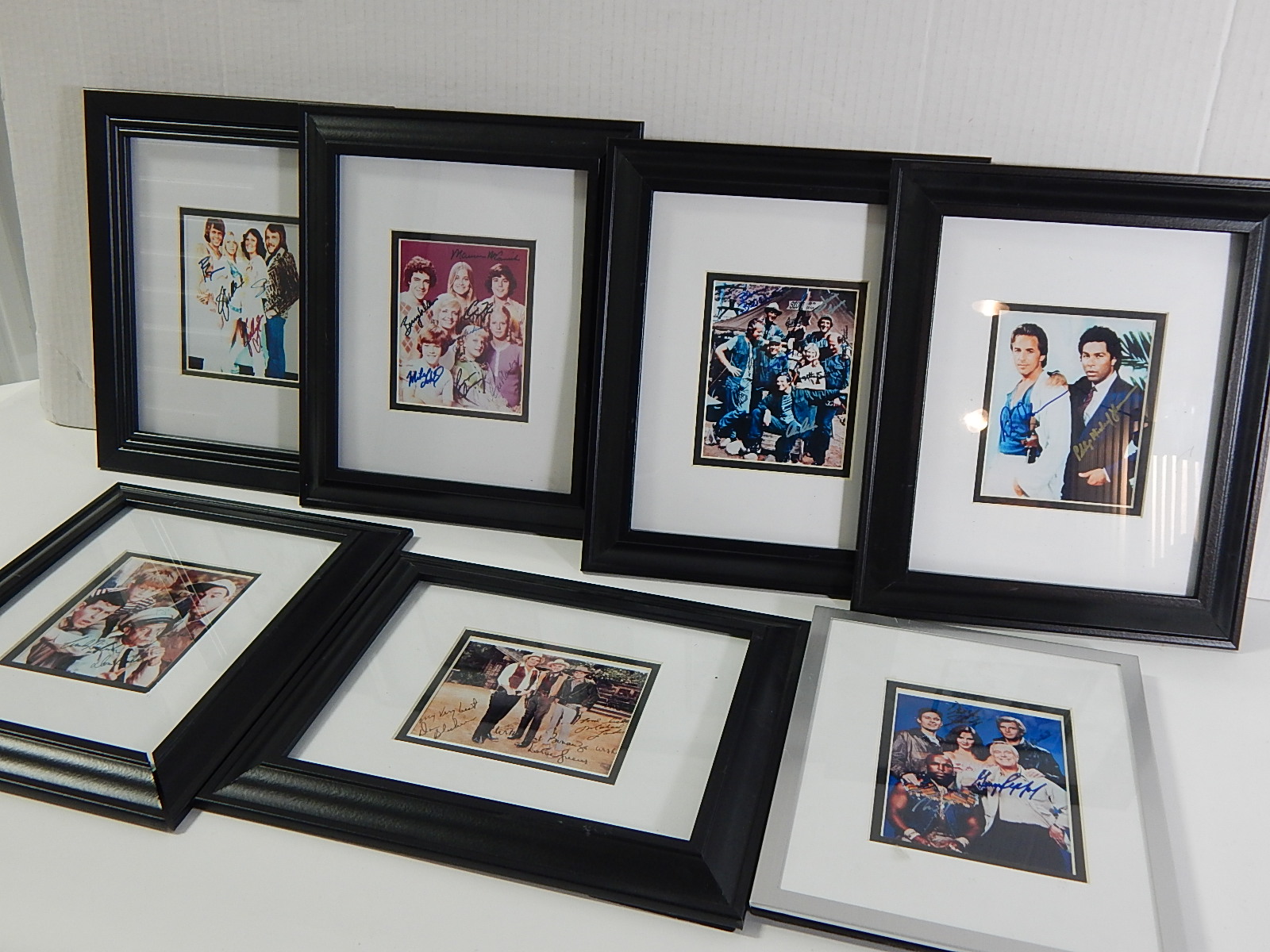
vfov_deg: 45.4
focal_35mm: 31
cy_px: 476
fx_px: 1137
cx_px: 635
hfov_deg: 58.4
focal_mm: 5.6
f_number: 3.2
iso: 180
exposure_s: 1/30
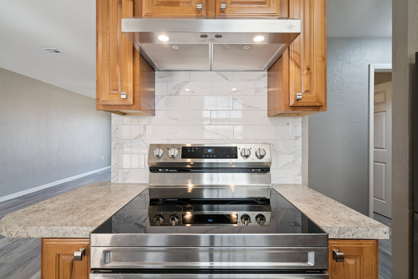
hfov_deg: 96.7
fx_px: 186
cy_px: 140
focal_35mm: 16
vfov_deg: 73.8
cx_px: 209
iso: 200
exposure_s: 1/25
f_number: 7.1
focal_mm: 16
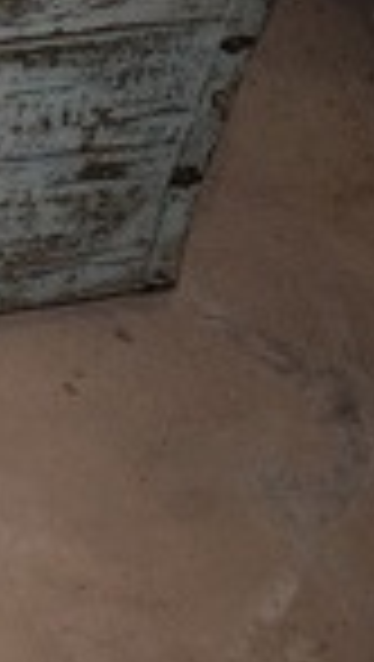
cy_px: 7
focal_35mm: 128
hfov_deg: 8.4
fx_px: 2250
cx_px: -626
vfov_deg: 16.4
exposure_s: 1/60
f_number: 3.8
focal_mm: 24
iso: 1800
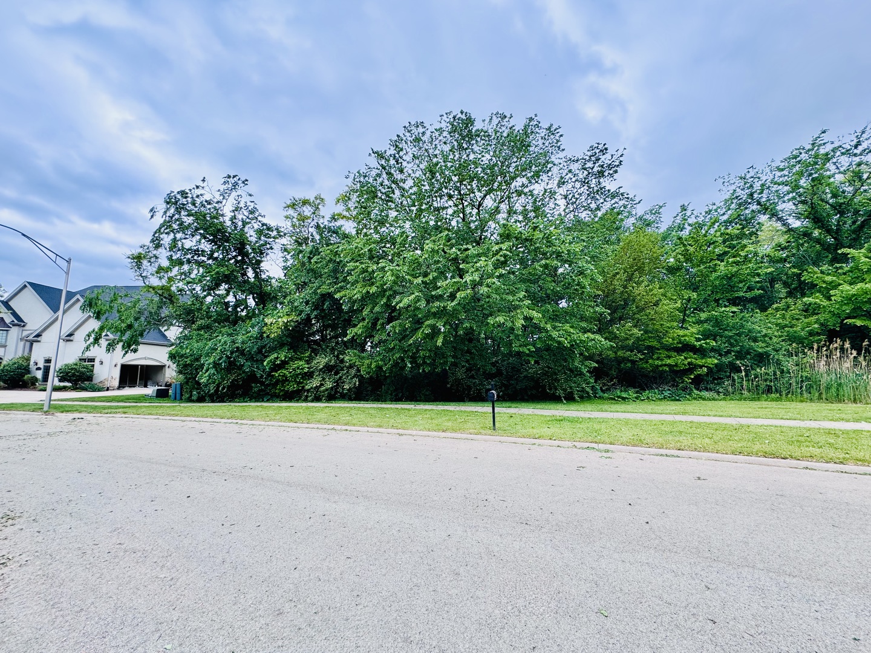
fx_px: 352
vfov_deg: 85.7
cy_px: 326
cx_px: 436
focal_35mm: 14
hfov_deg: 102.1
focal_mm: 2.22
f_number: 2.2
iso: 40
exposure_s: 1/295
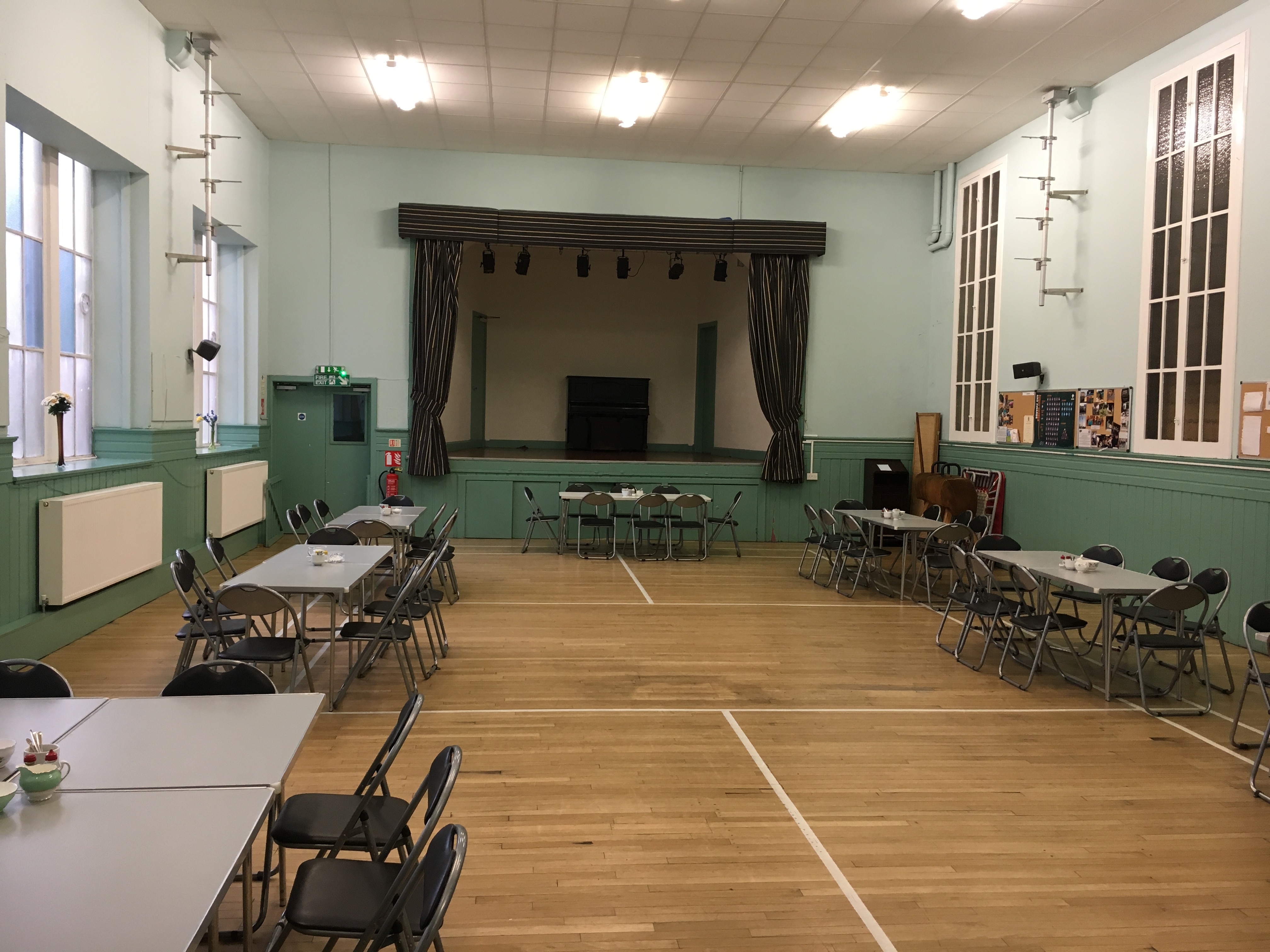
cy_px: 476
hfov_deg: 61.7
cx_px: 635
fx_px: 1064
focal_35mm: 29
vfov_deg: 48.2
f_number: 2.2
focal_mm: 4.15
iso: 80
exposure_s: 1/33
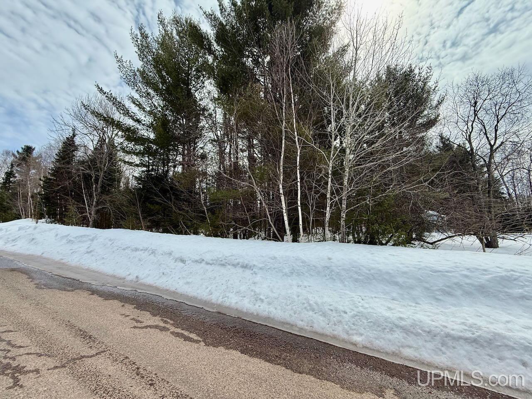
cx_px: 266
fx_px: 215
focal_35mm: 14
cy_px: 200
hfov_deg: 102.1
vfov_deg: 85.7
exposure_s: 1/1534
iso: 50
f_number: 2.2
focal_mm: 2.22
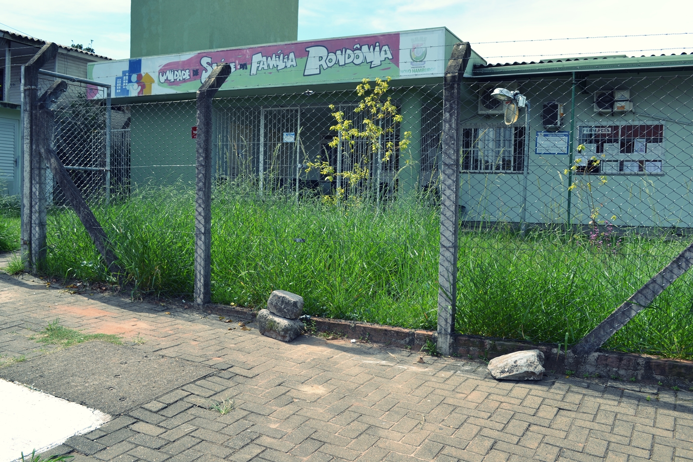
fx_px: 635
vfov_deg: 40.0
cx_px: 346
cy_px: 231
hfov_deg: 57.2
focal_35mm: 33
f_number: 7.1
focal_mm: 22
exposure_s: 1/200
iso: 100
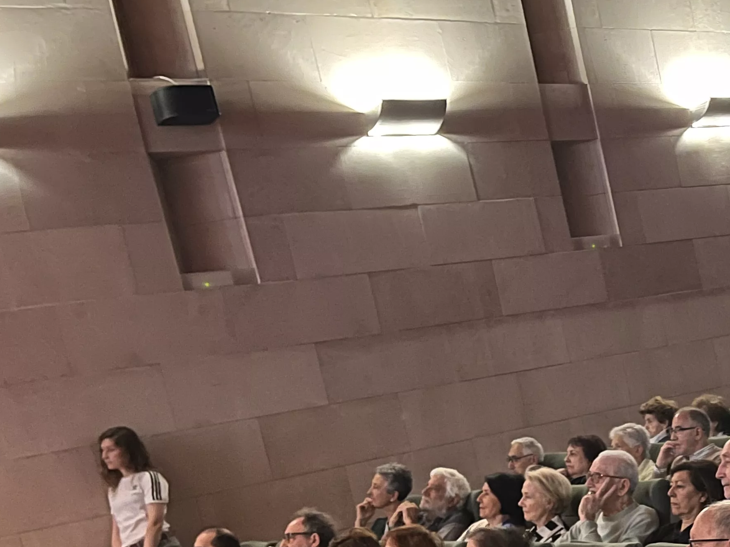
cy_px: 545
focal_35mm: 59
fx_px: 1244
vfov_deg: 23.8
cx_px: 764
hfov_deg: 30.0
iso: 1000
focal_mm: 5.1
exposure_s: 1/25
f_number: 1.6
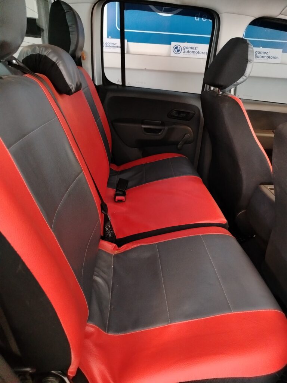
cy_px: 192
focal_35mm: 24
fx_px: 265
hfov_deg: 56.8
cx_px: 144
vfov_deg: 71.6
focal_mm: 5.25
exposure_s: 1/25
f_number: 1.75
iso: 3066
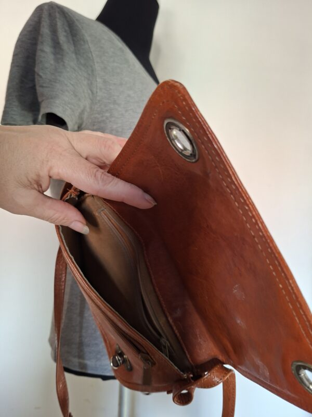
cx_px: 156
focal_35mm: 23
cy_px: 208
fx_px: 276
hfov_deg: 58.9
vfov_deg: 73.9
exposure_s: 1/30
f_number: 1.8
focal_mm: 5.54
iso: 200
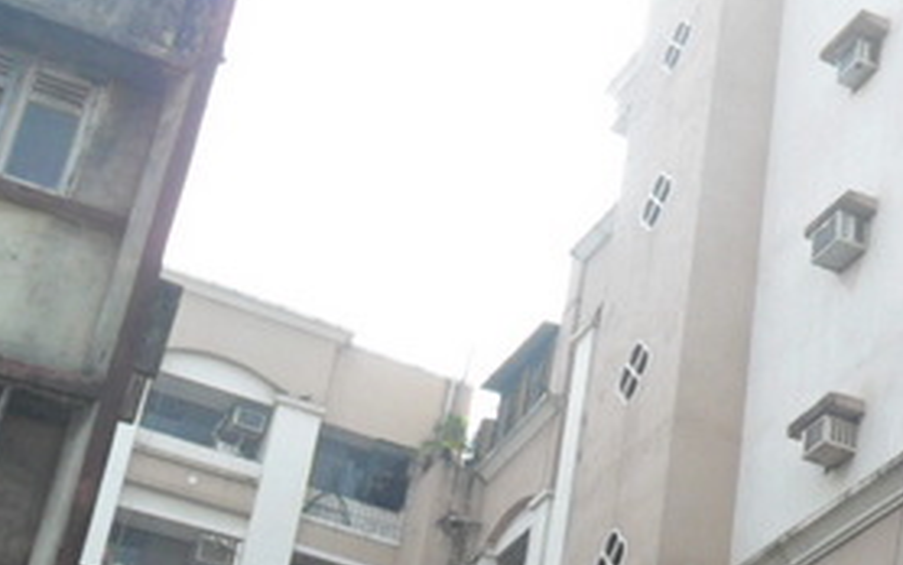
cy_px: 494
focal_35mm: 78
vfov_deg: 16.5
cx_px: 965
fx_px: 1920
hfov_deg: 24.8
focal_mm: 5.7
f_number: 3.7
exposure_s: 1/250
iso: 100
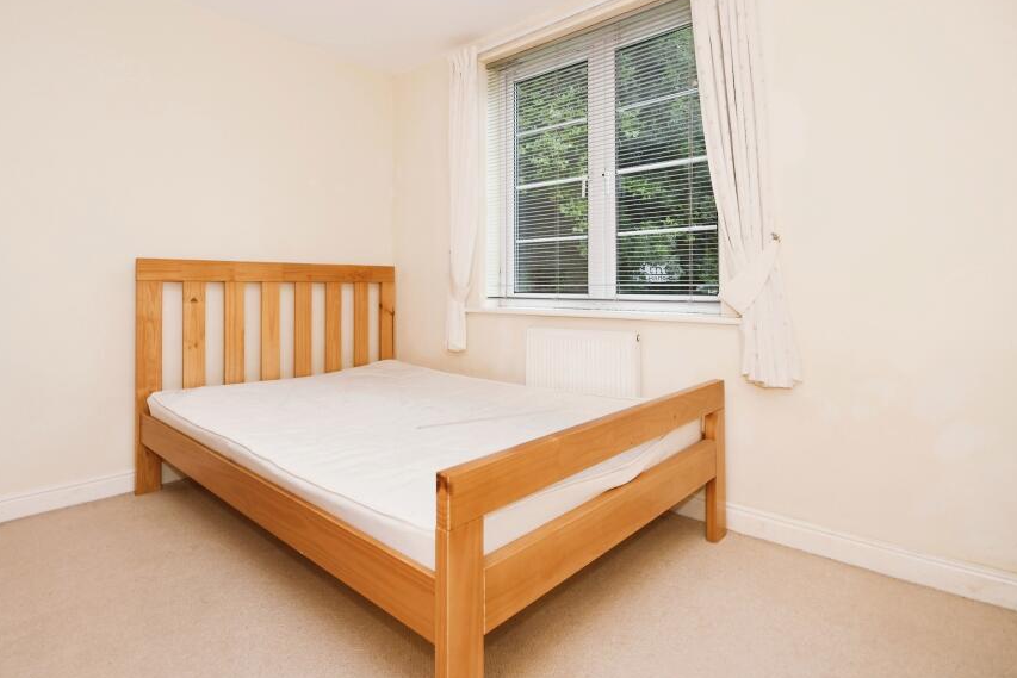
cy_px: 279
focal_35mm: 18
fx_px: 509
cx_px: 430
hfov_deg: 89.3
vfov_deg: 66.9
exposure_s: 1/60
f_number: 8
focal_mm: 10
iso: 400
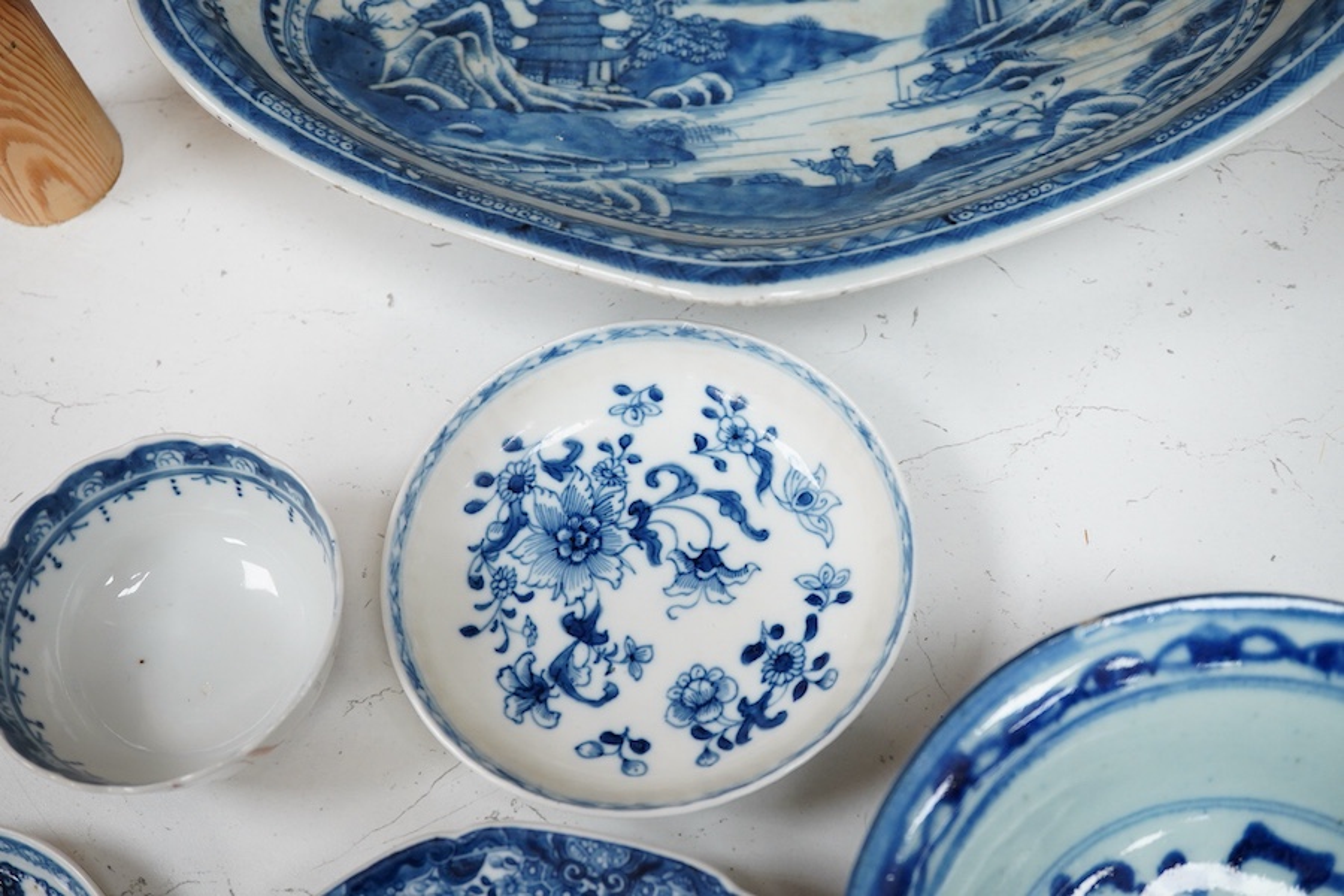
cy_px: 448
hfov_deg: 43.6
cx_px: 672
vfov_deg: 29.9
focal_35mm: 45
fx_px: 1680
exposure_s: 1/125
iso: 1250
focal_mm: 30
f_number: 7.1
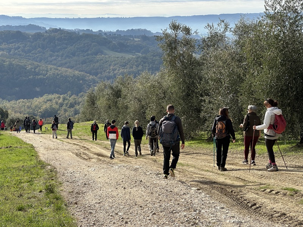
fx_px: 674
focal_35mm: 77
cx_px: 152
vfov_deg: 19.1
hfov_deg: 25.3
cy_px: 114
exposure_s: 1/608
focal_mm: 9
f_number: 2.8
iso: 32
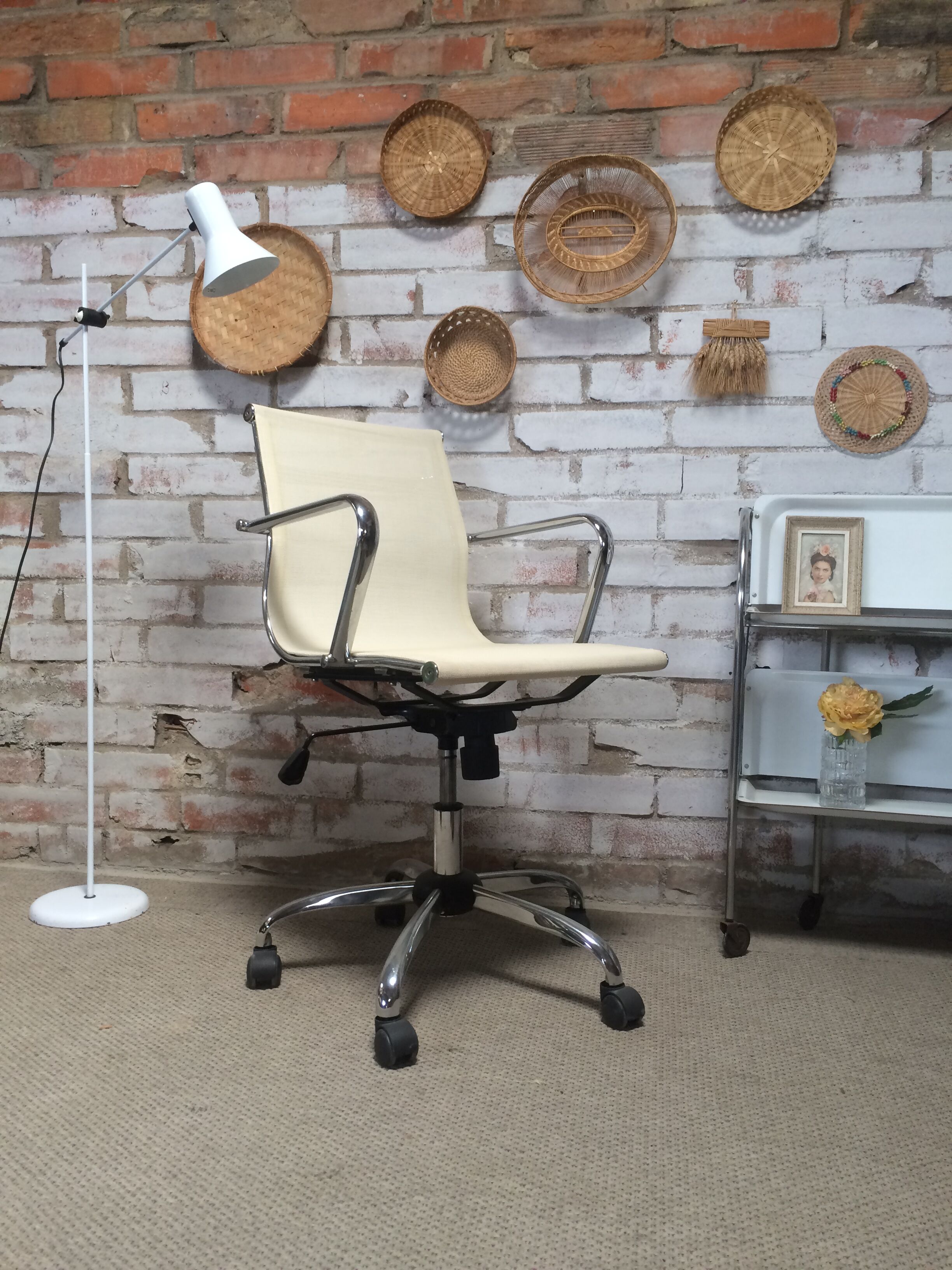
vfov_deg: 61.7
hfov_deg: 48.2
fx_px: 1063
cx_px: 476
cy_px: 635
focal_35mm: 29
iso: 40
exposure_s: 1/40
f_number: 2.2
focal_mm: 4.15
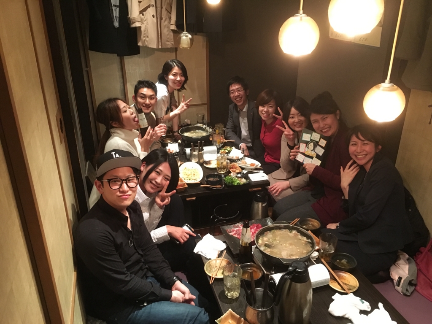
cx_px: 216
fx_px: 362
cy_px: 162
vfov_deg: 48.2
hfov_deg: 61.7
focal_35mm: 29
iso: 250
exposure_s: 1/15
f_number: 2.2
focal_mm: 4.15
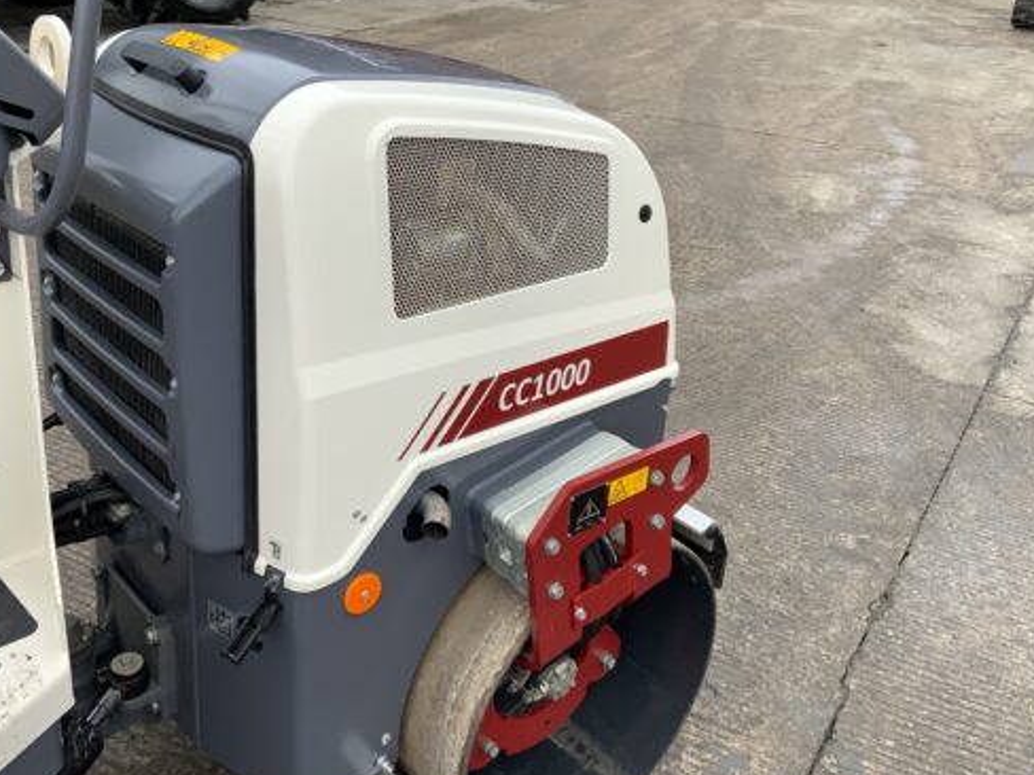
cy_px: 326
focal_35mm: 38
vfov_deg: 37.6
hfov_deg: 48.7
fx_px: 1135
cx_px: 415
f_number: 1.8
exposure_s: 1/400
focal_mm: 3
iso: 16
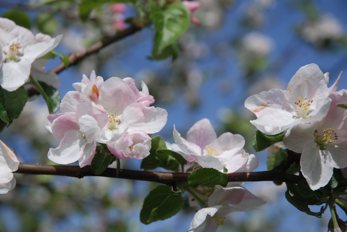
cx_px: 174
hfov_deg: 19.4
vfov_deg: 13.1
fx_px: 1013
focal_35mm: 105
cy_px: 116
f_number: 6.3
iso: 100
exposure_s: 1/640
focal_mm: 70
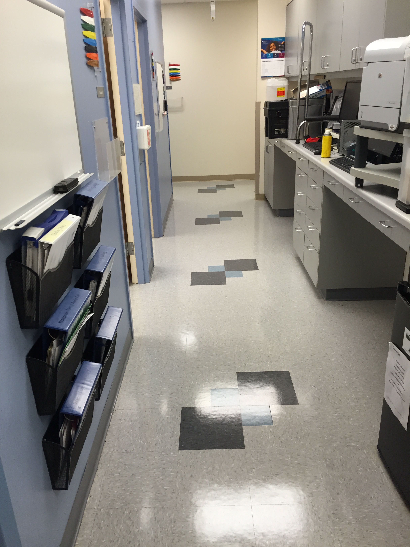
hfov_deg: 48.2
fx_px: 458
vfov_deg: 61.7
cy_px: 274
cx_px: 205
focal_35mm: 29
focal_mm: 4.15
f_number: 2.2
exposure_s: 1/30
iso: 32
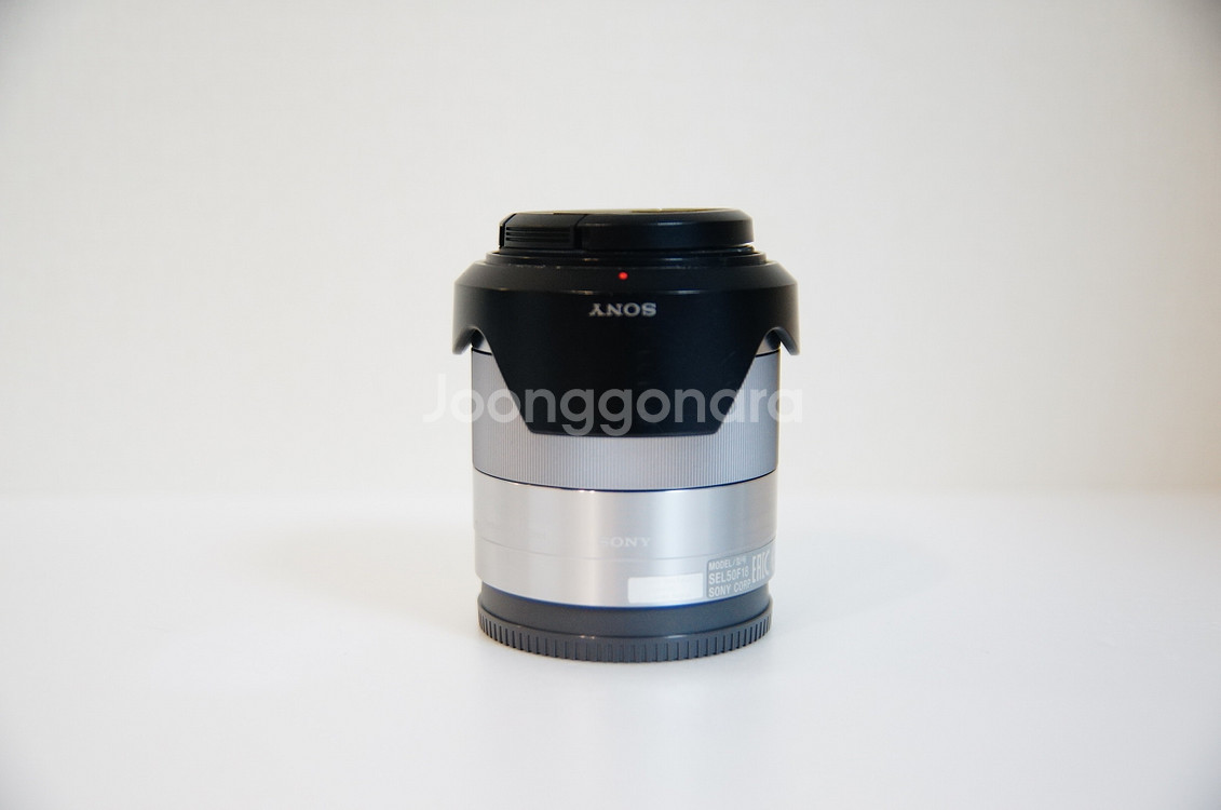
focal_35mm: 45
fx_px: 1524
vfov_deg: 29.8
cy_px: 405
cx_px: 610
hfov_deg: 43.7
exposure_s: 1/60
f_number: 2.8
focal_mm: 30
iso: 640
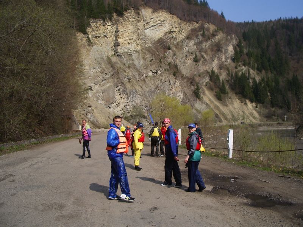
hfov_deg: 52.6
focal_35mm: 35
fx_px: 306
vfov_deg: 40.7
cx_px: 152
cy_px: 114
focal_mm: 5.8
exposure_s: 1/500
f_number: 4.3
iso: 50
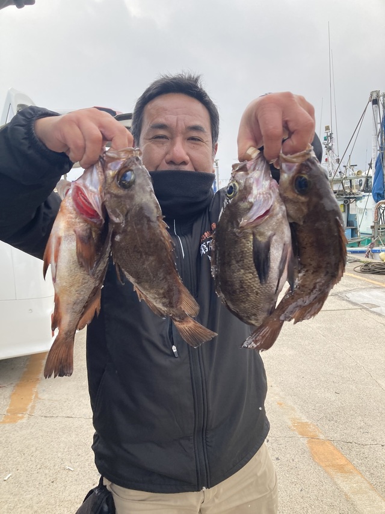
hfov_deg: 49.7
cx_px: 192
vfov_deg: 63.5
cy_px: 257
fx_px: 415
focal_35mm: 28
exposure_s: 1/867
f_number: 1.8
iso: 20
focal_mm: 3.99
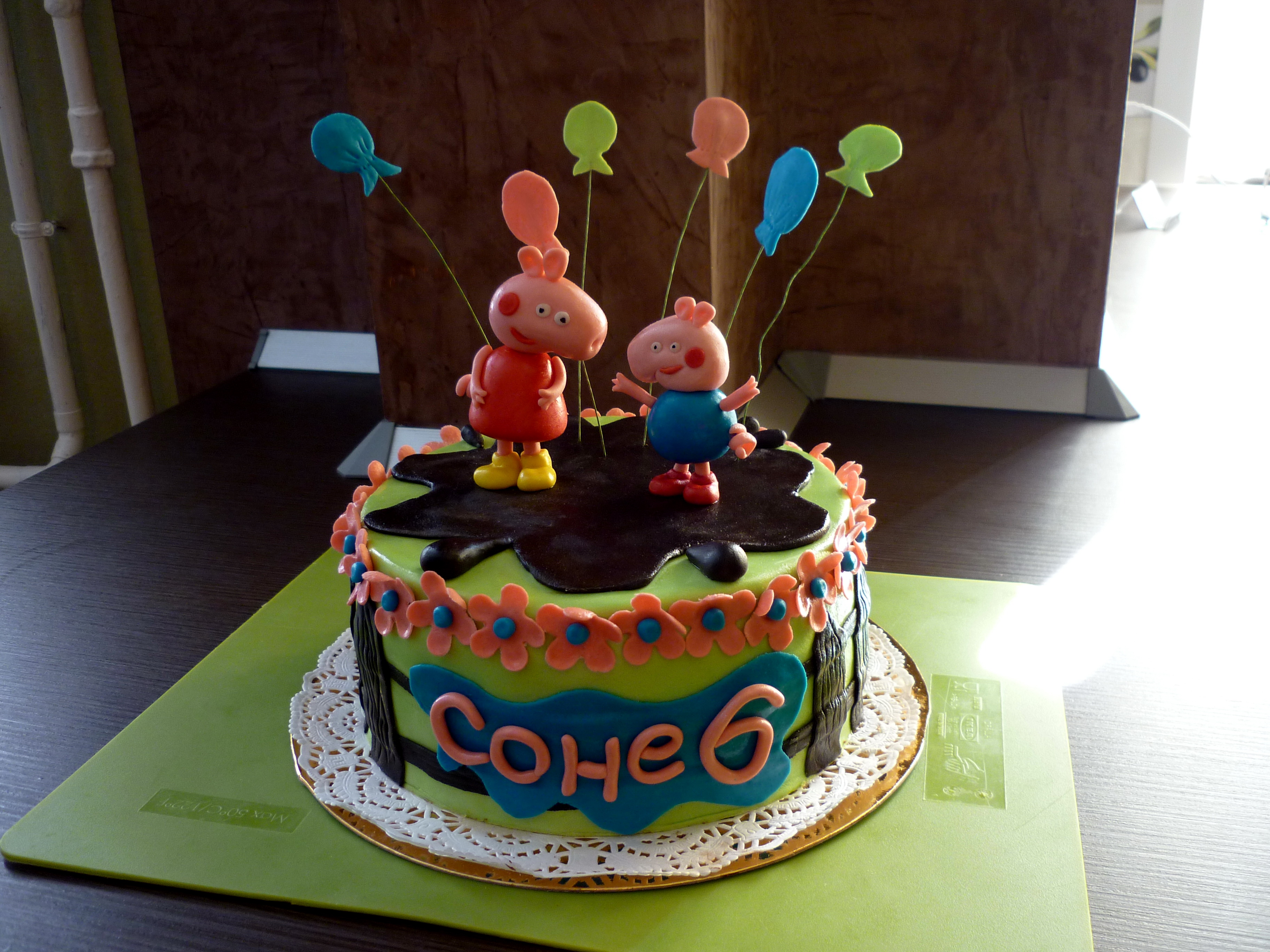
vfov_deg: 42.9
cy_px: 476
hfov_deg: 55.4
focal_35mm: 33
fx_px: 1211
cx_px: 635
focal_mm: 5.5
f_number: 2.8
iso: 160
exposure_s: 1/30
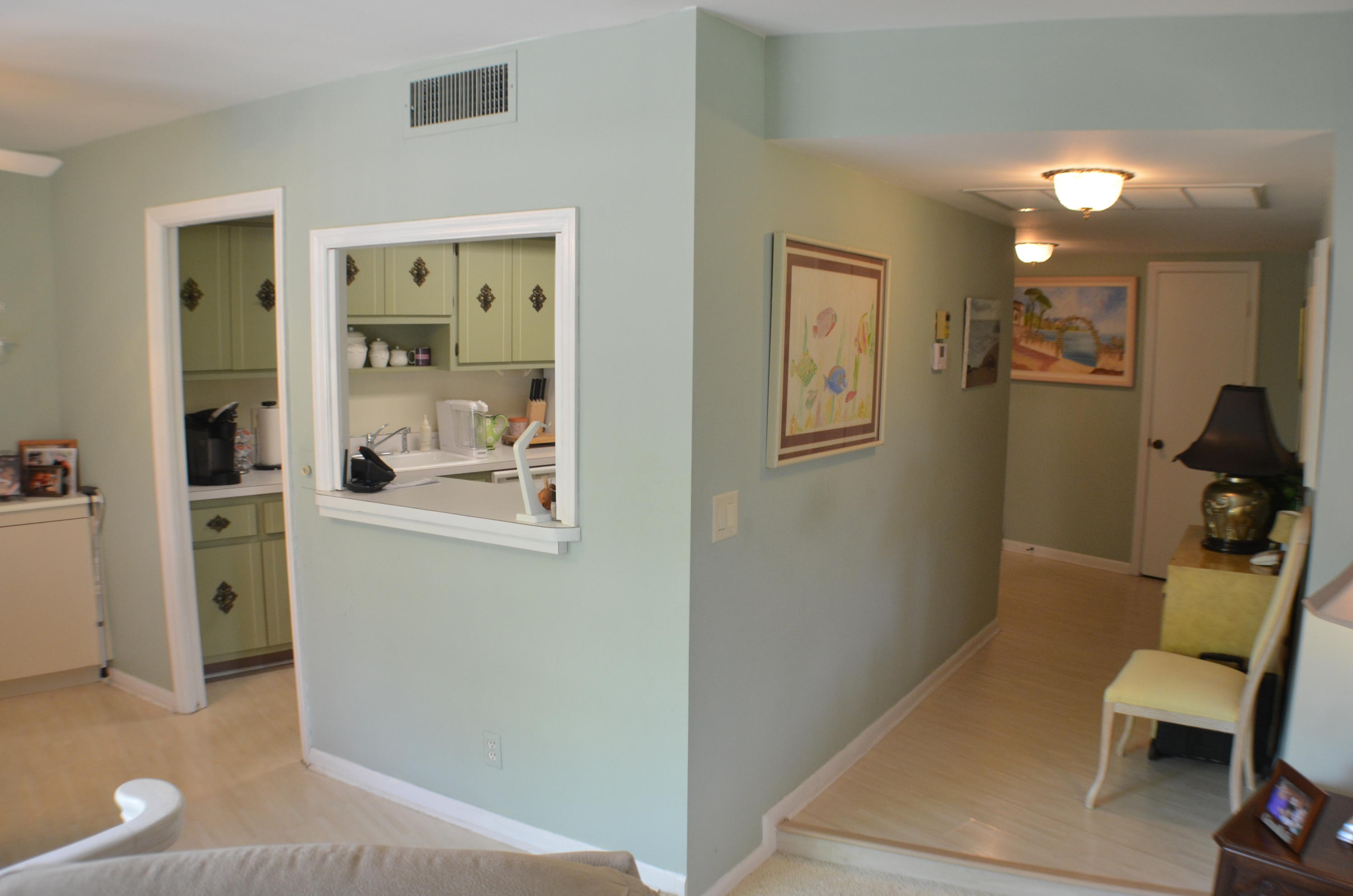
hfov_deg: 53.2
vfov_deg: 36.7
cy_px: 448
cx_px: 676
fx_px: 1350
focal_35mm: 36
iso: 800
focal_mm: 24
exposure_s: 1/50
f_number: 4
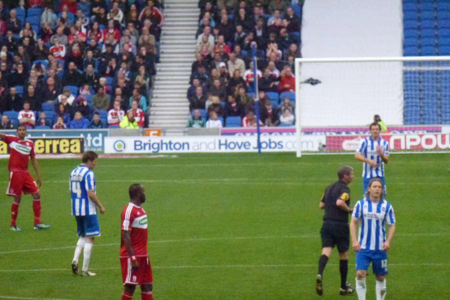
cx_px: 227
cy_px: 172
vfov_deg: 3.3
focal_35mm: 411
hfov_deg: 5.0
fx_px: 5138
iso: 1600
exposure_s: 1/320
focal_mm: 68.8
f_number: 5.9
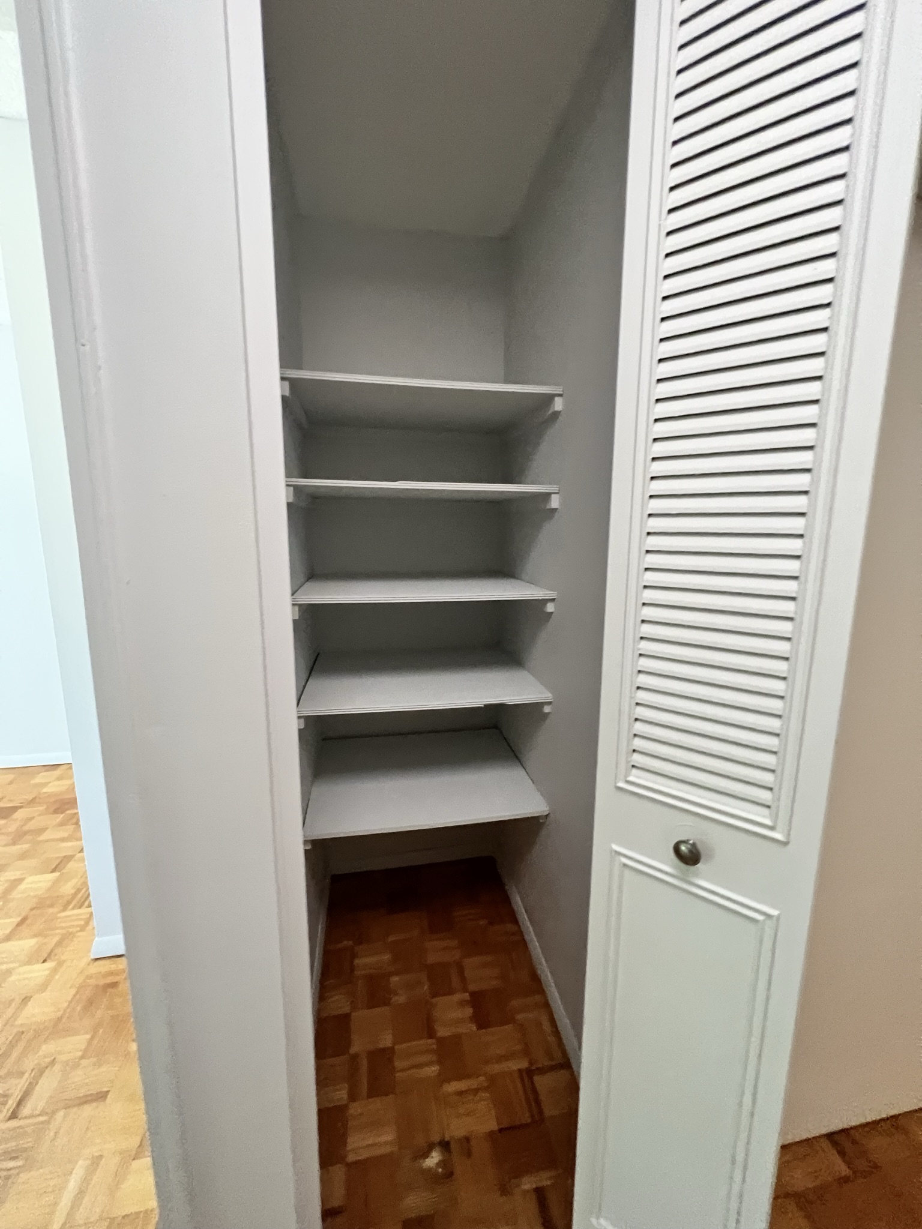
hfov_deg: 89.9
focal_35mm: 13
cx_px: 461
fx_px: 462
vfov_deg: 106.2
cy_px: 614
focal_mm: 1.57
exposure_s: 1/60
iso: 640
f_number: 1.8
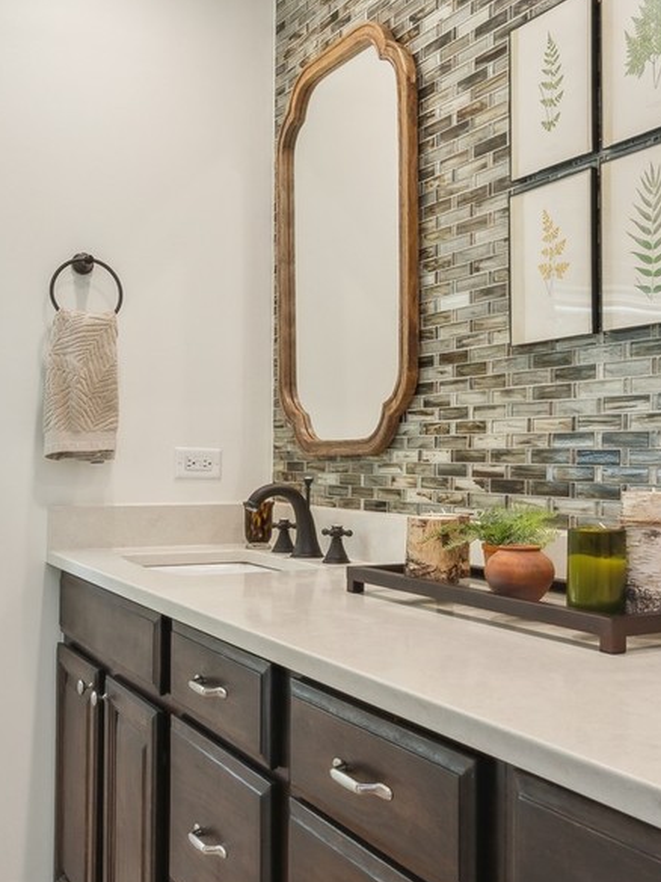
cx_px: 359
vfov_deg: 46.7
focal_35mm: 40
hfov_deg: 35.9
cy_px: 482
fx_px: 1018
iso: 200
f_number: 9.5
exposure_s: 1/30
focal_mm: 15
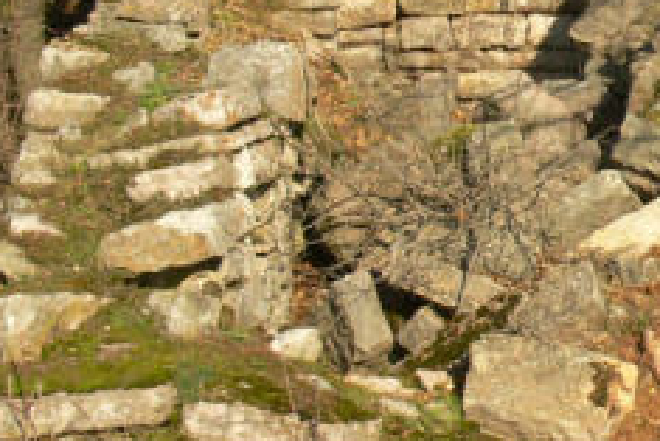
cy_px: 84
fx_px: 2275
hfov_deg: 15.6
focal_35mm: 124
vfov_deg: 11.0
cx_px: 873
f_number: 5
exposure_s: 1/400
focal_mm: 7.4
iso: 100
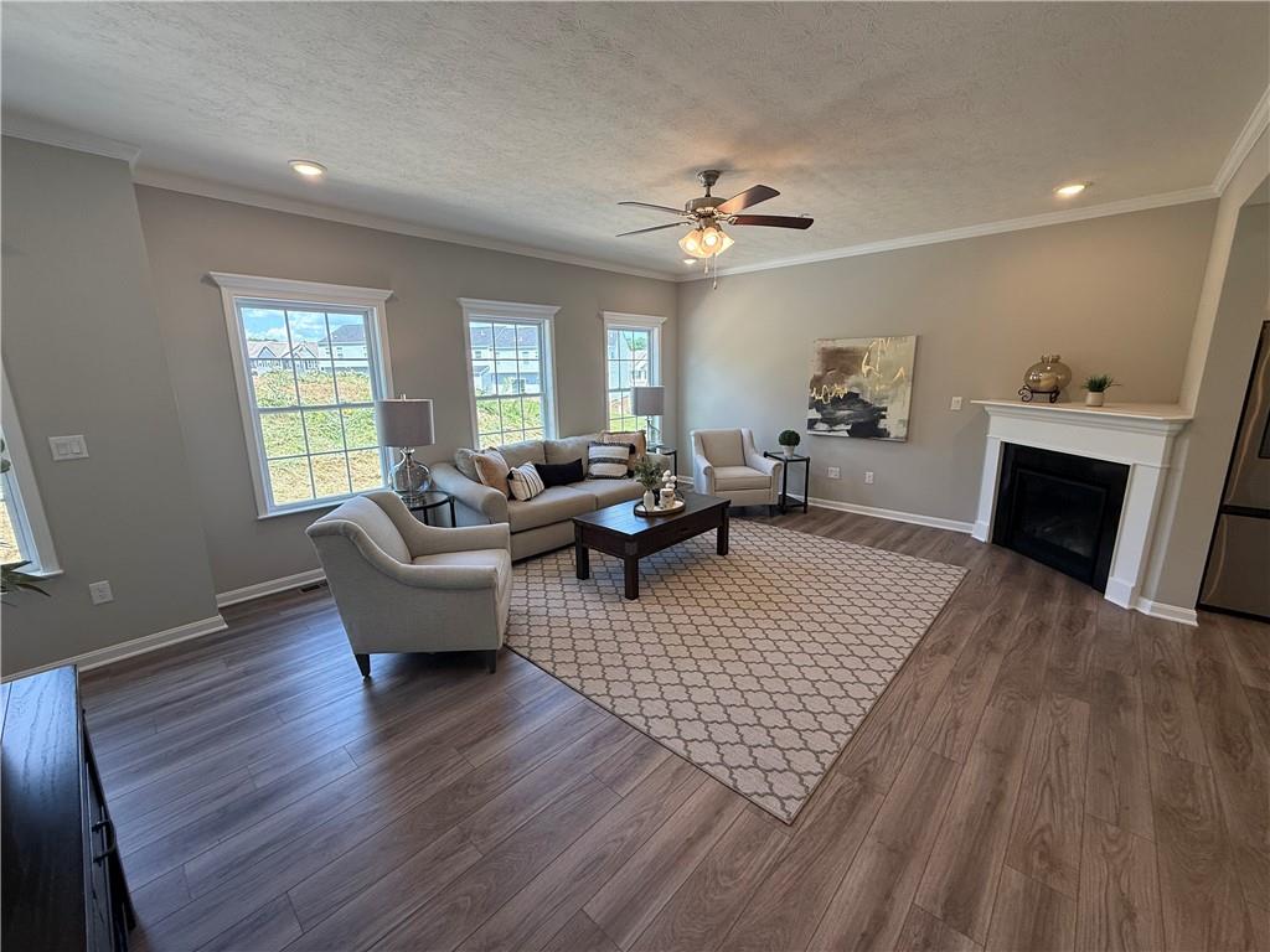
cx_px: 635
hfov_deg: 102.1
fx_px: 514
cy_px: 476
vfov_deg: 85.7
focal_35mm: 14
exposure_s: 1/120
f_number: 2.2
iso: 100
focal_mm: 2.22
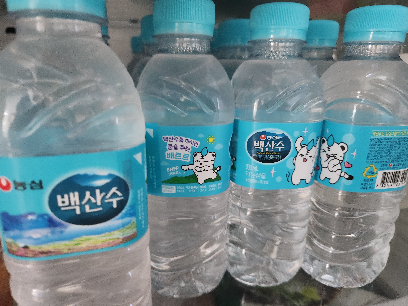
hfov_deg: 73.9
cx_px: 204
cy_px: 153
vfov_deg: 58.9
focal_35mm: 23
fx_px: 271
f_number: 1.8
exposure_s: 1/24
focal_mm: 5.4
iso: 640
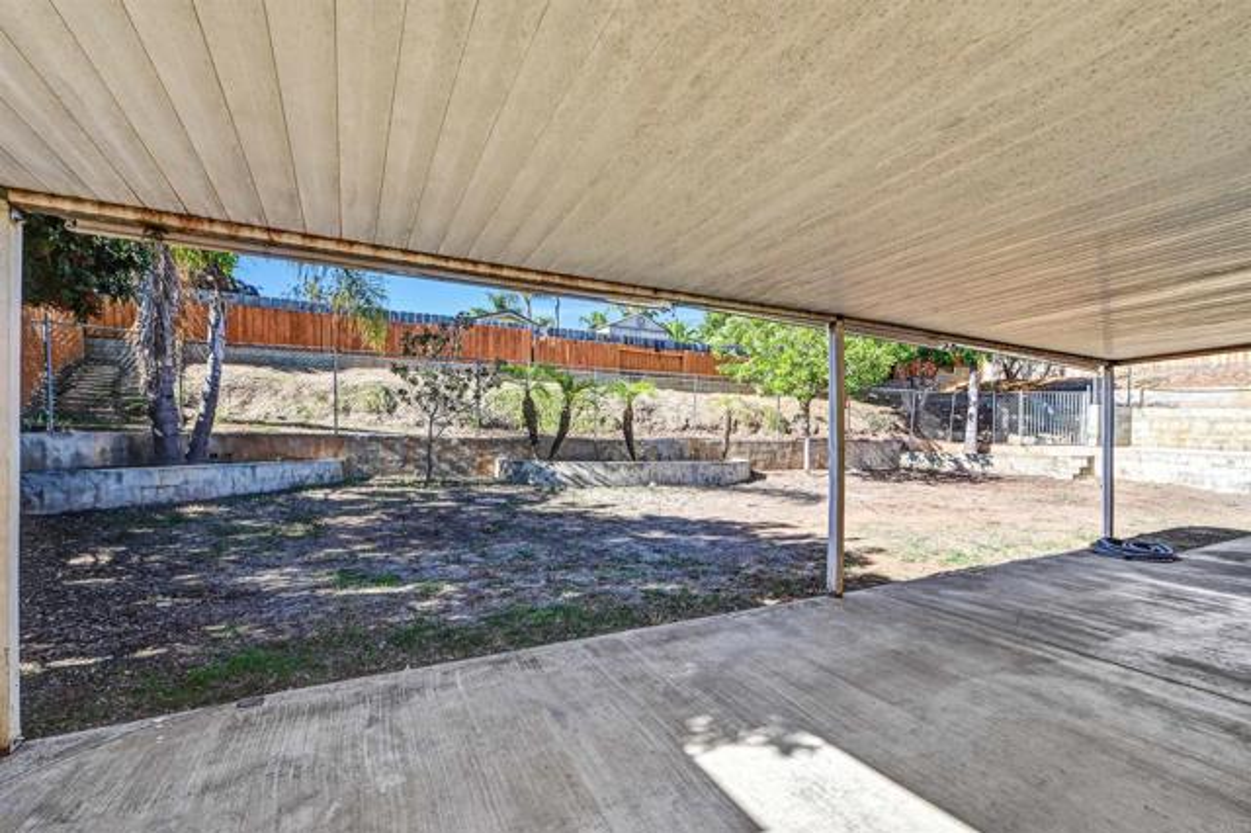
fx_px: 521
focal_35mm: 15
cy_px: 416
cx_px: 626
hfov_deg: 100.4
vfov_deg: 77.3
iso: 400
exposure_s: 1/640
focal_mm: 15
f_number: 8
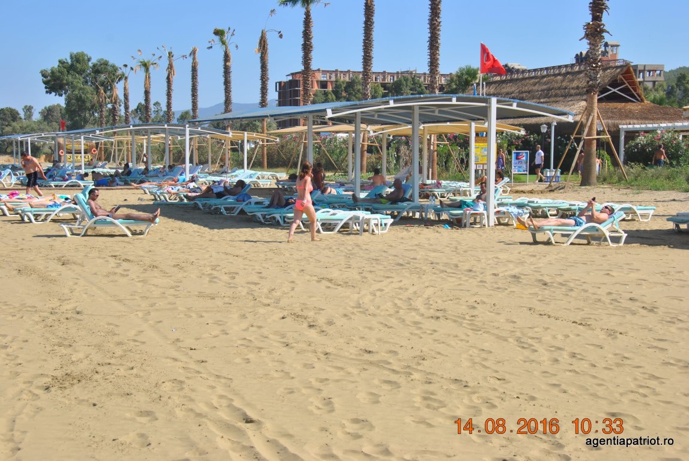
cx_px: 344
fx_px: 1150
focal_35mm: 60
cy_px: 230
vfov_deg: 22.7
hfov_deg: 33.4
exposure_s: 1/250
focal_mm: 40
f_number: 8
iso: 100
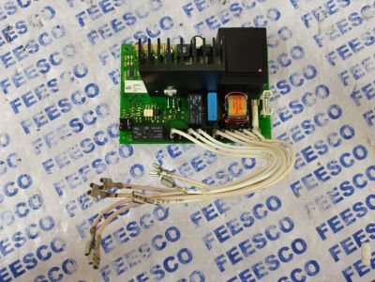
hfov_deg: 67.3
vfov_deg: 53.1
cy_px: 141
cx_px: 188
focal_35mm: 26
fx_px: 282
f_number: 1.8
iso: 640
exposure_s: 1/30
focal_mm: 5.58
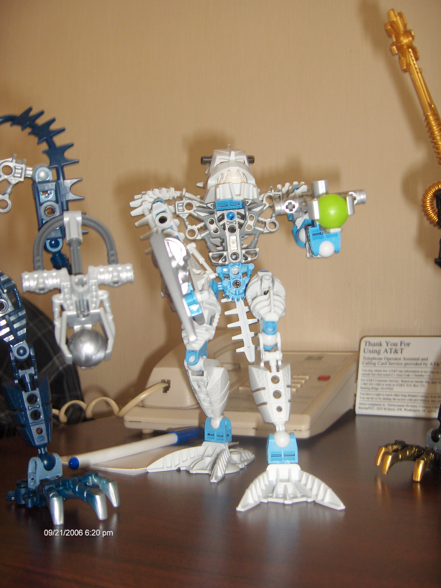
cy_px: 293
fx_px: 680
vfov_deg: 46.8
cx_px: 225
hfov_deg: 36.0
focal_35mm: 40
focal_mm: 8
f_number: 2.8
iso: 100
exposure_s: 1/60
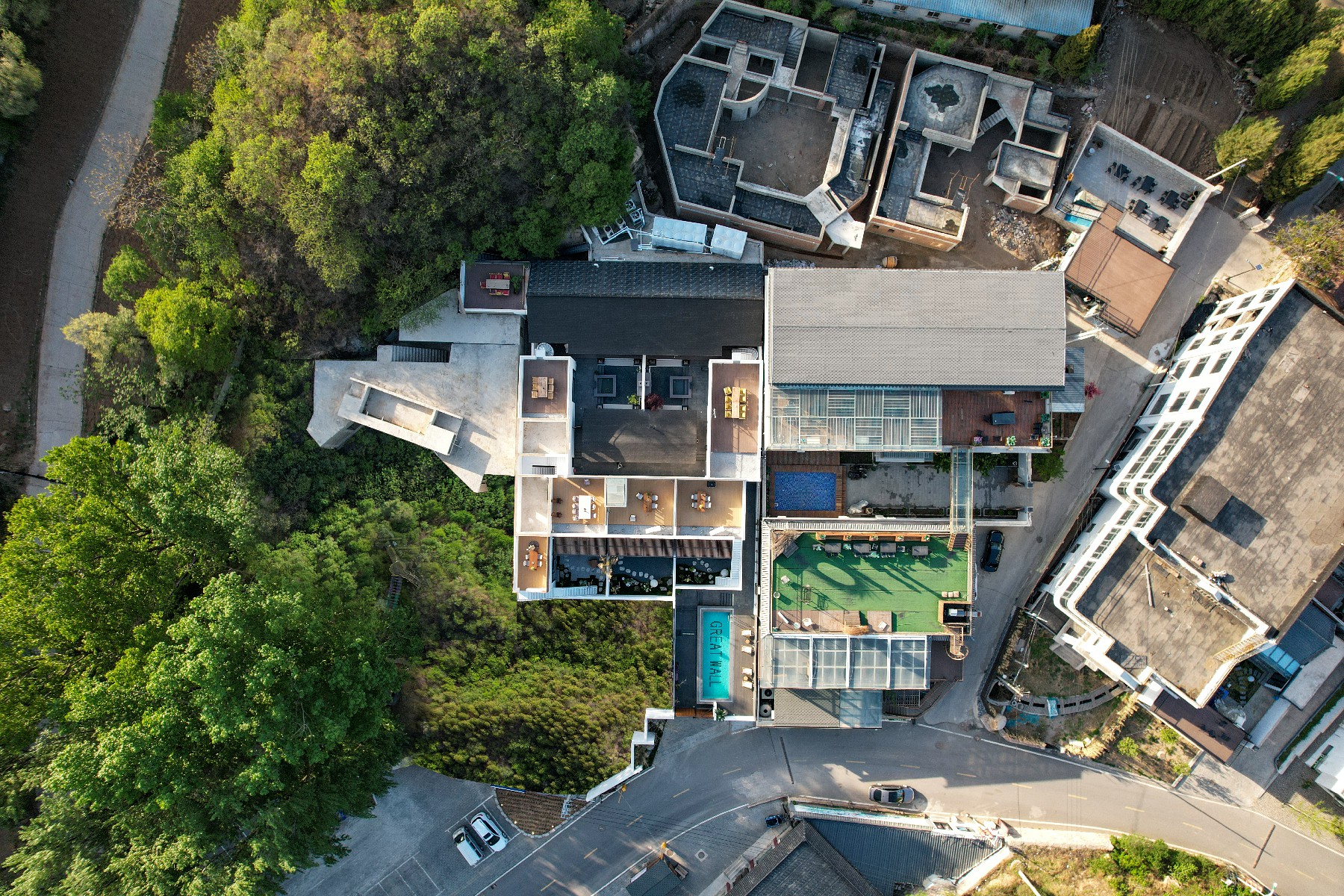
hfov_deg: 78.6
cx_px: 672
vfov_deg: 57.2
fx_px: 821
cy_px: 448
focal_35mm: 22
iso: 100
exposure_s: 1/160
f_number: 2.8
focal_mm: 8.38
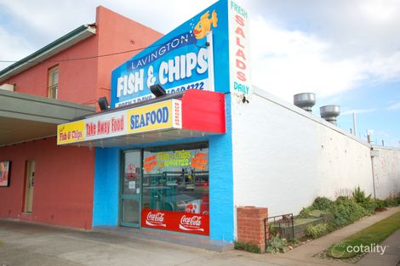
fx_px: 333
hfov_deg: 61.9
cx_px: 200
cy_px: 133
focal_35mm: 30
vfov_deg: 43.6
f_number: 7.1
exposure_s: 1/200
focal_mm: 20
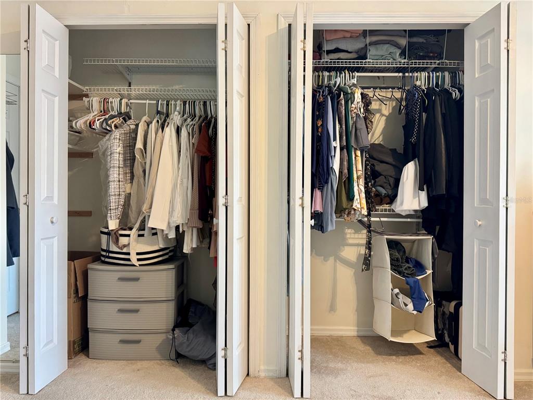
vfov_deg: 56.8
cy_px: 200
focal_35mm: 24
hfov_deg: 71.6
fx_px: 370
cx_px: 266
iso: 500
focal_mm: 6.76
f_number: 1.78
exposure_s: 1/60
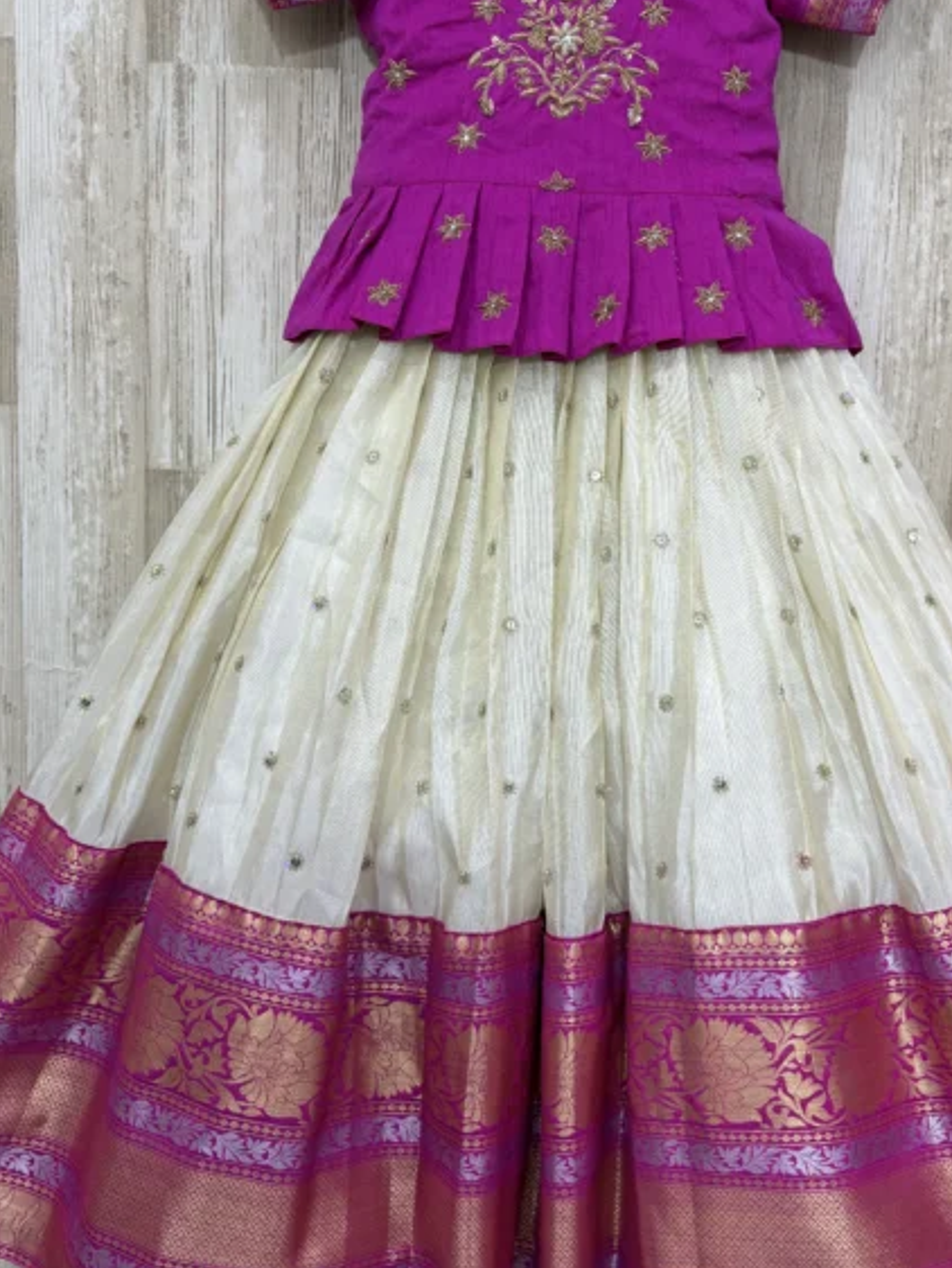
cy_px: 537
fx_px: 1356
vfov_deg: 49.9
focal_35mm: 37
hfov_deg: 38.4
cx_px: 596
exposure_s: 1/100
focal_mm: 6
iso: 100
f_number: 1.6
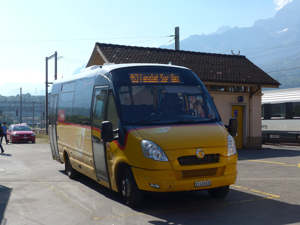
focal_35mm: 52
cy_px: 112
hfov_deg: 36.8
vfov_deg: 28.0
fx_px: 451
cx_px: 150
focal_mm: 10.7
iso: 80
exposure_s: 1/1000
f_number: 3.3
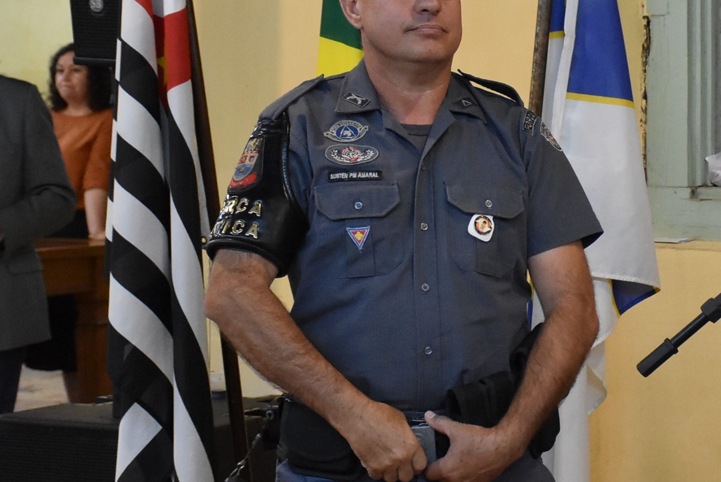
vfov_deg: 10.1
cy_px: 265
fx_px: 2725
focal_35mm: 136
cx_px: 745
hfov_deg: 14.8
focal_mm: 42
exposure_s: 1/60
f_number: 4.5
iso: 4000
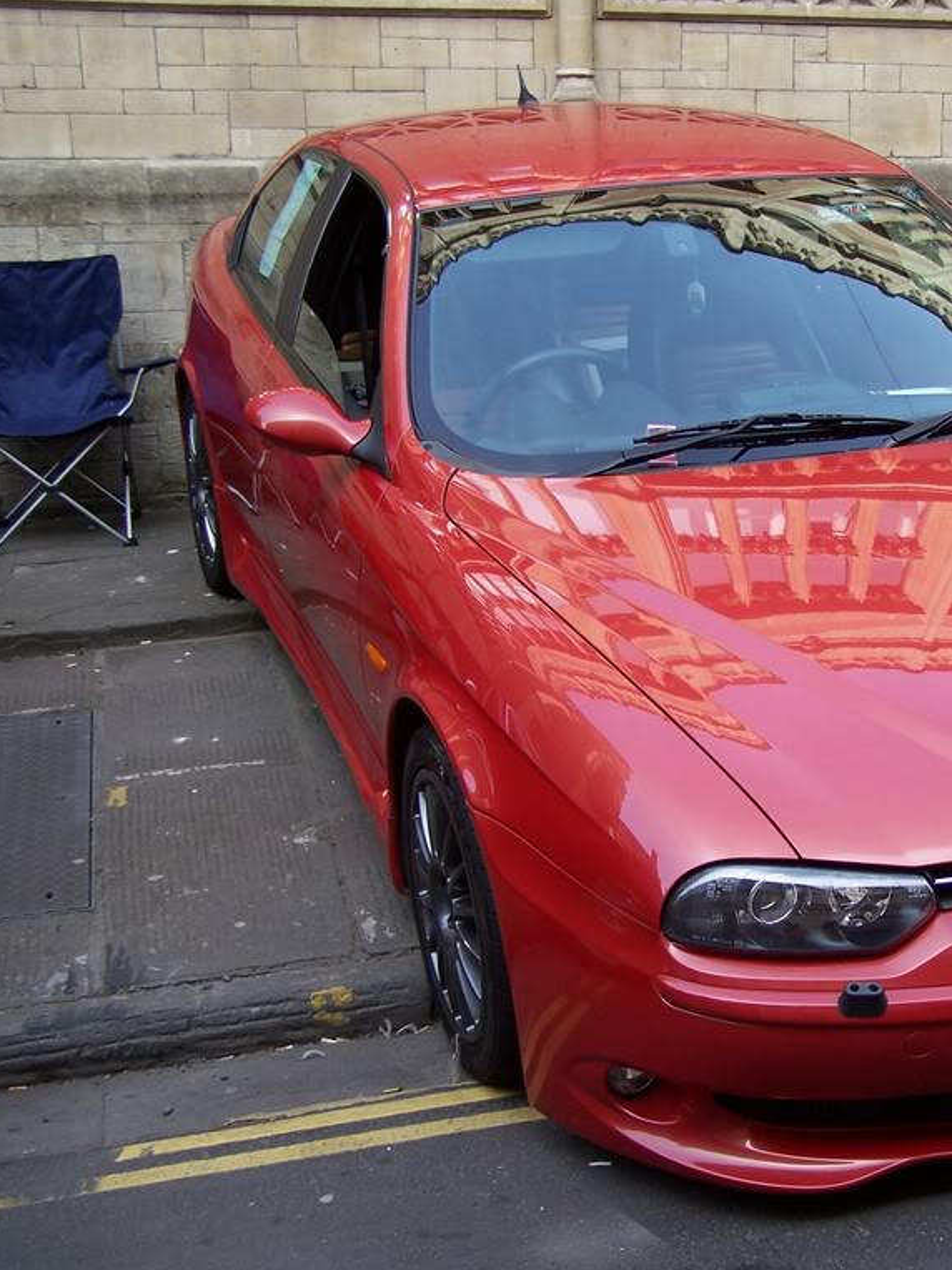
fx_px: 1871
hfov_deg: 27.7
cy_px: 634
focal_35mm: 51
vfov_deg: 37.5
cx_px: 821
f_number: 2.8
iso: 80
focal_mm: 6.3
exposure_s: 1/250
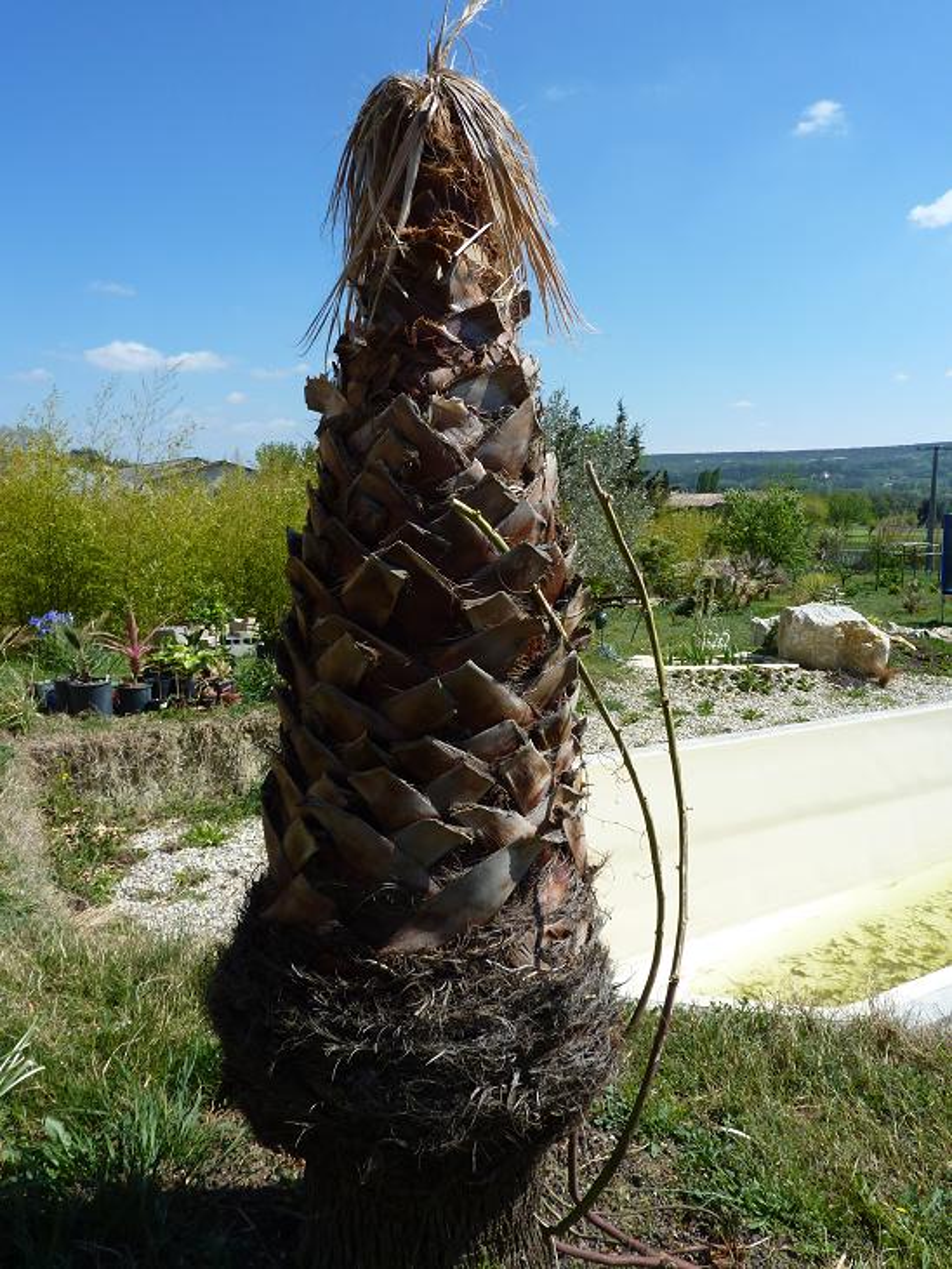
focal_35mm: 25
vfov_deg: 69.4
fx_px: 916
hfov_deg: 54.9
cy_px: 634
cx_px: 476
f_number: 5
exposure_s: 1/500
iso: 80
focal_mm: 4.1
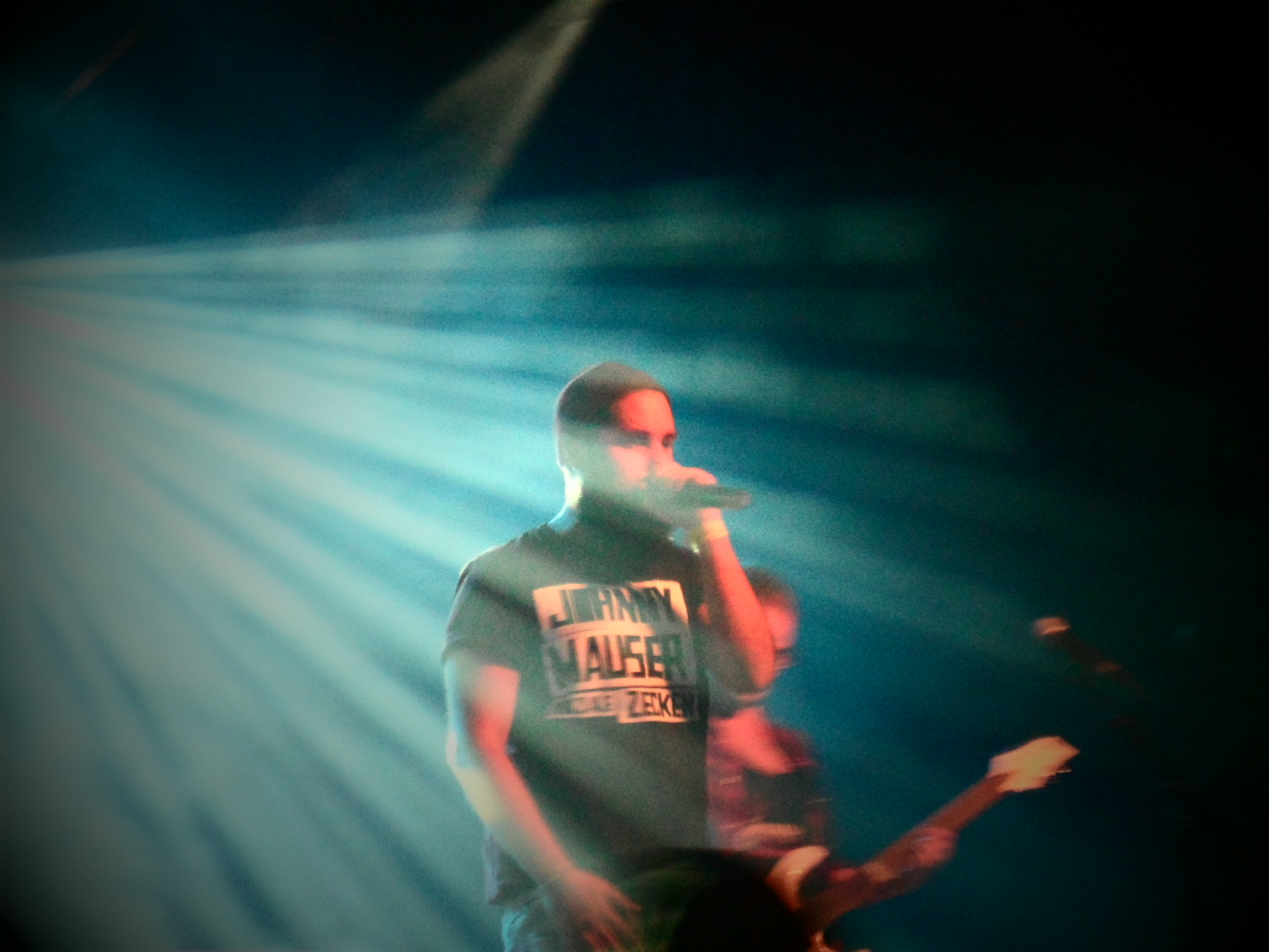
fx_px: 5499
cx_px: 634
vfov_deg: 9.9
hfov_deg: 13.2
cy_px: 476
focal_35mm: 150
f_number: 4.4
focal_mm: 24.6
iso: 800
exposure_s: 1/8
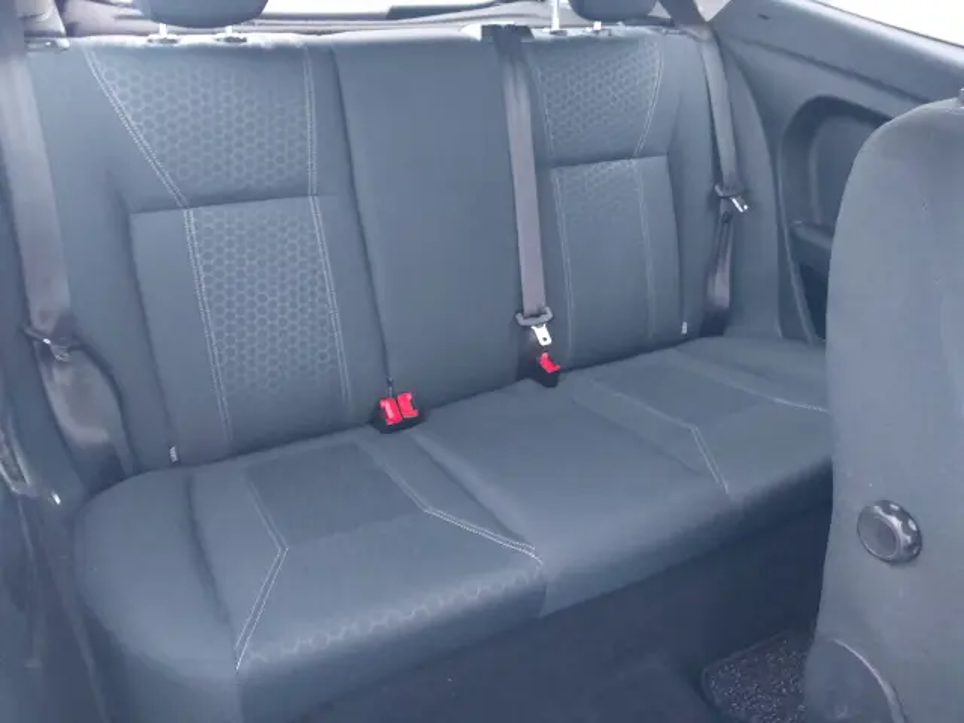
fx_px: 835
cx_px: 482
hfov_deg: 60.0
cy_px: 362
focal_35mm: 30
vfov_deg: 46.8
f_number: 1.8
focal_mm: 4.6
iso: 1000
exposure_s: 1/24
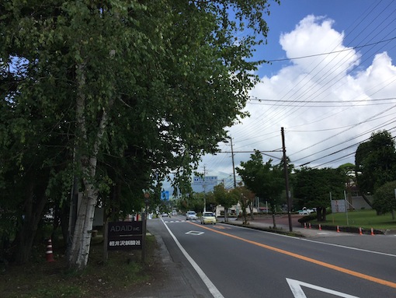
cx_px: 198
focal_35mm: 29
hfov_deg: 61.6
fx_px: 332
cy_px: 149
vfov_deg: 48.3
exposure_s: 1/2198
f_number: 2.2
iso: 32
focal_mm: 4.15
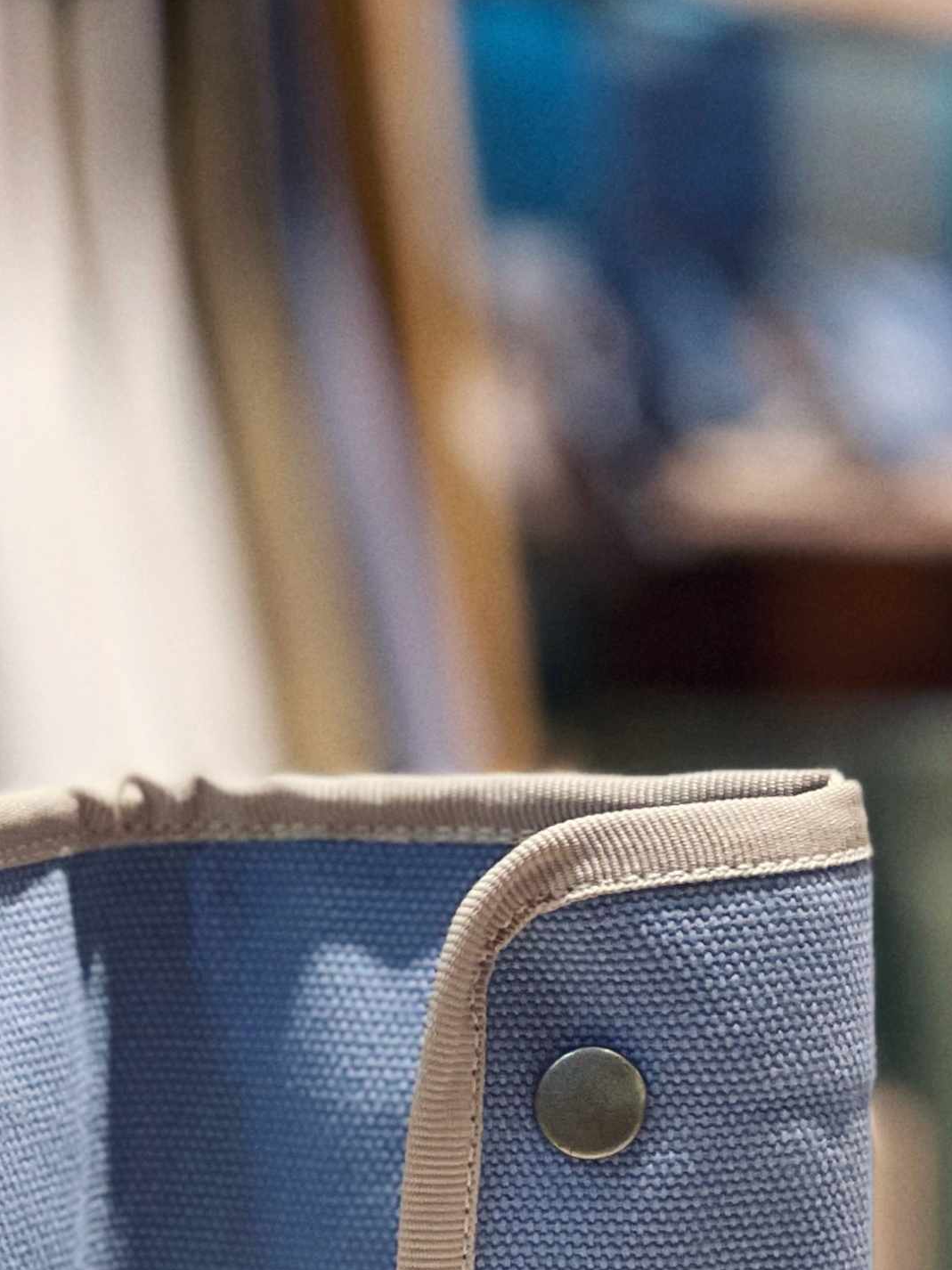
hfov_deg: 8.2
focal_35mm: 181
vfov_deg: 10.7
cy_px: 1508
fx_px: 6639
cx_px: 704
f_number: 2.2
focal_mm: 7.5
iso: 64
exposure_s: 1/100
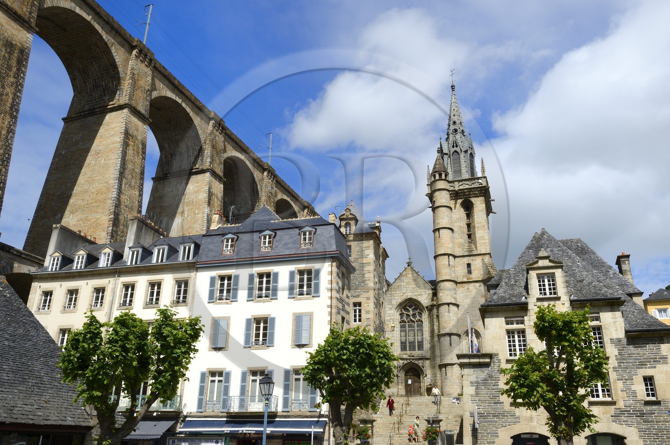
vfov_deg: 42.3
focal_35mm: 31
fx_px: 576
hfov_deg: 60.3
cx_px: 335
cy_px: 222
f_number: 16
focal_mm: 31
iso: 200
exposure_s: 1/200
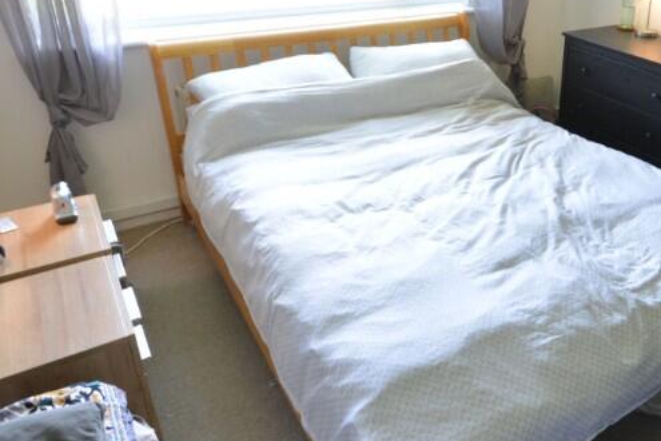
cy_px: 159
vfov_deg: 41.9
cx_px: 513
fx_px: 569
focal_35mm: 31
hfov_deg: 56.6
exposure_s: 1/5
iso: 400
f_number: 8
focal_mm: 10
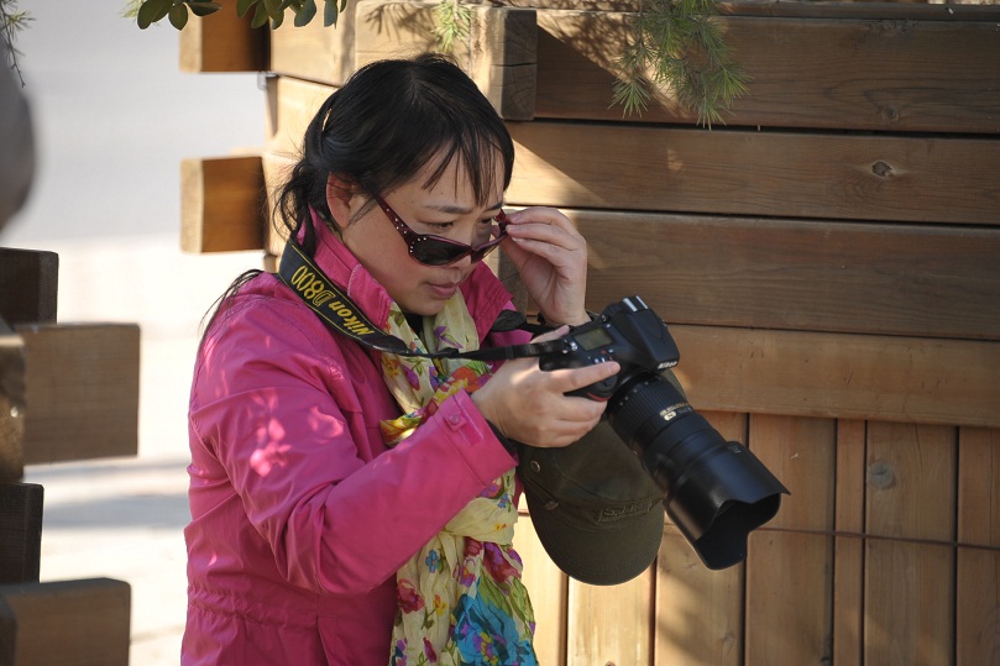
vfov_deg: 4.6
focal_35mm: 300
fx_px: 8331
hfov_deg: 6.9
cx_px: 500
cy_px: 333
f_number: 5.6
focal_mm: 300
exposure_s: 1/320
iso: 400
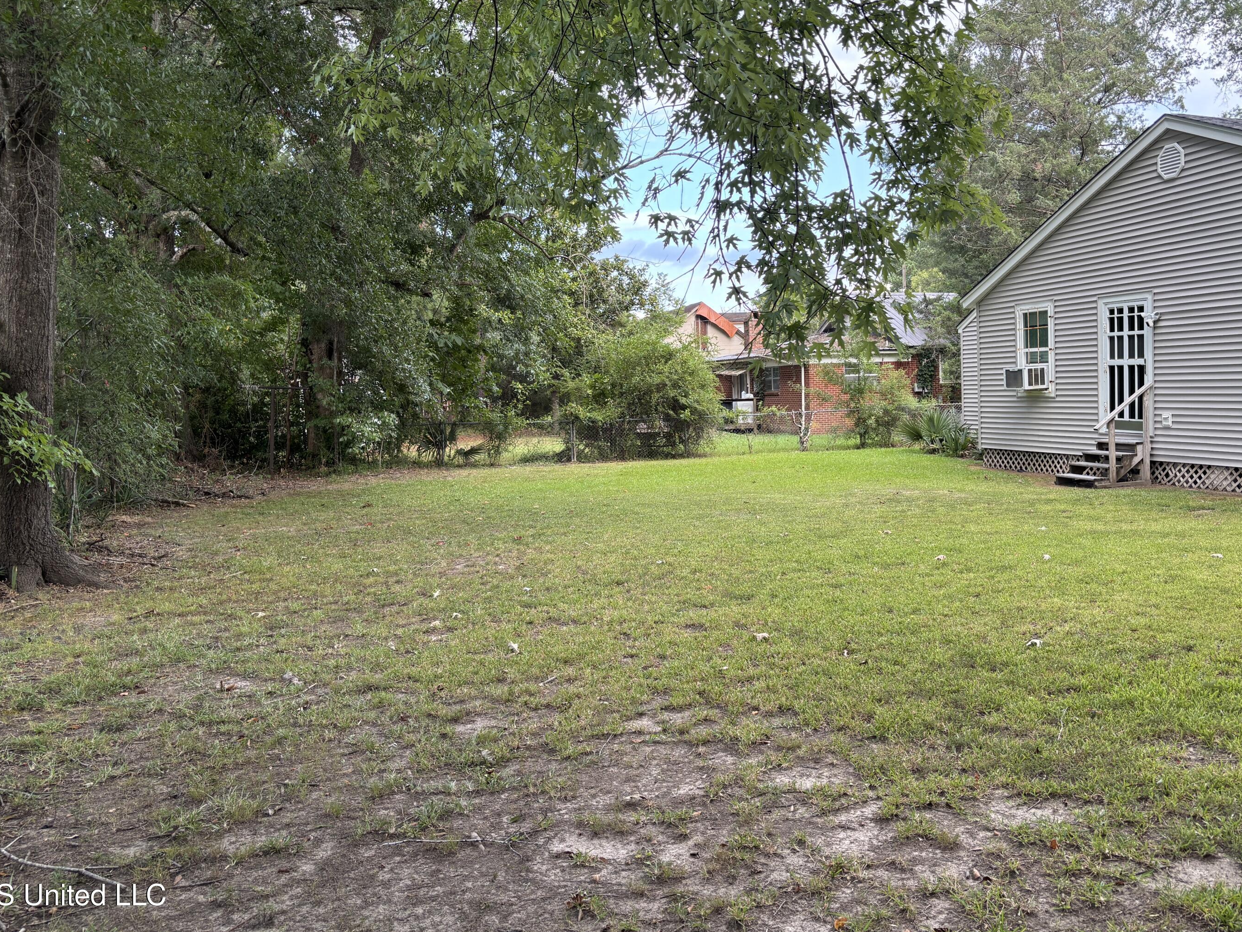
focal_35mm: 29
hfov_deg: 61.6
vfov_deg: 48.2
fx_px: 1040
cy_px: 423
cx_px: 645
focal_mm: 5.96
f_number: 1.6
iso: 64
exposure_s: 1/166
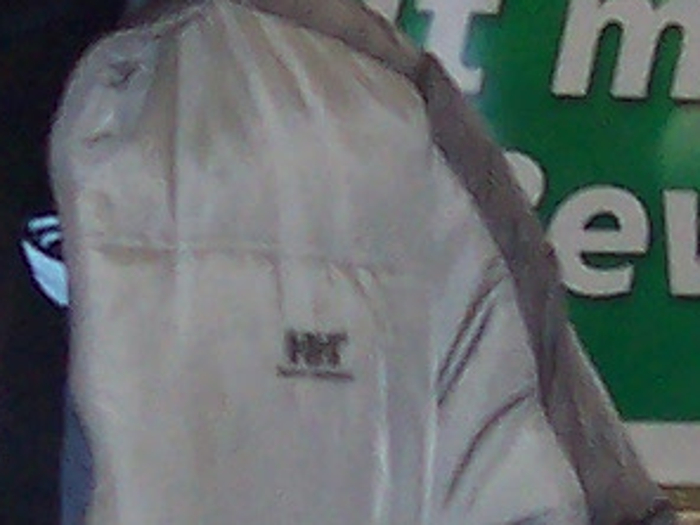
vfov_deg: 6.2
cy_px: 303
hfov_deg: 8.2
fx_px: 4853
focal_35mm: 240
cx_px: 482
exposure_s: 1/30
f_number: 2.8
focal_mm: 5.6
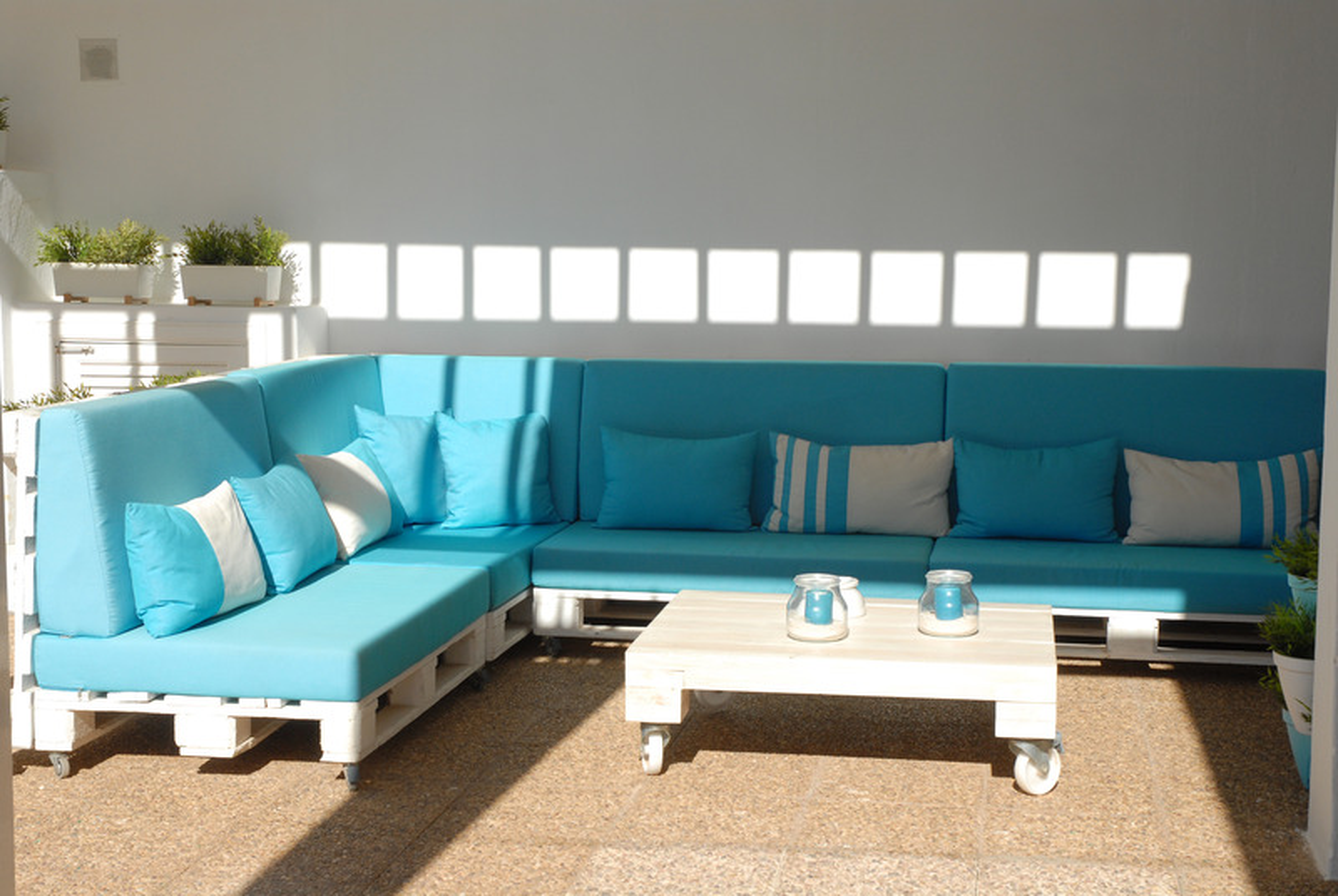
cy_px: 448
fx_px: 2122
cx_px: 669
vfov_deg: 23.9
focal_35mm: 57
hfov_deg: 35.0
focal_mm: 38
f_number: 10
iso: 250
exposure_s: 1/320
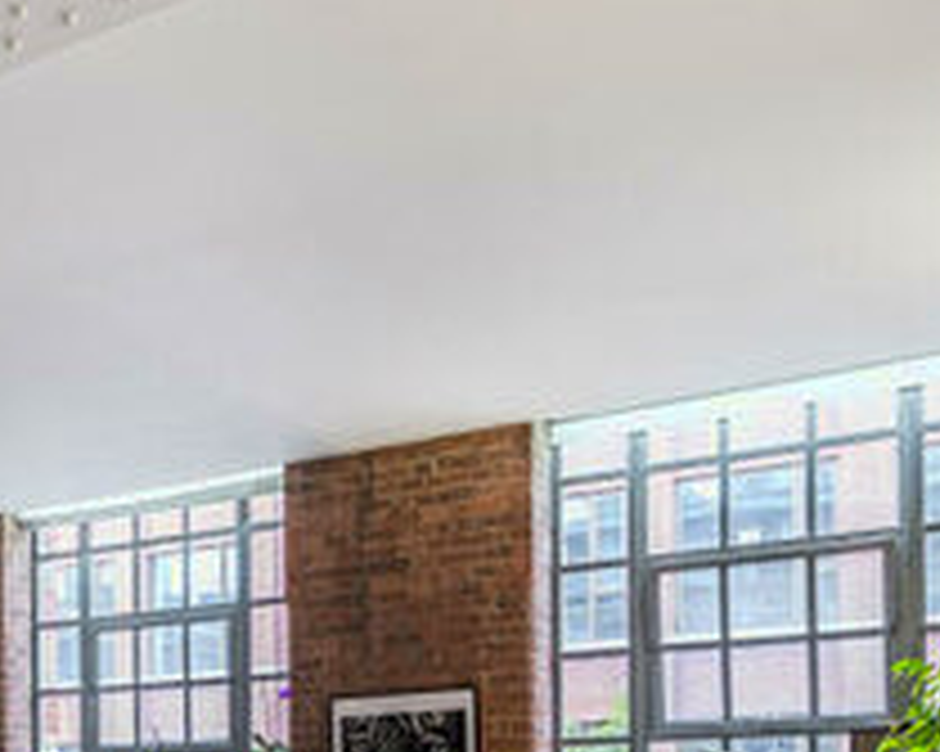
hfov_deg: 39.0
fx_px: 1224
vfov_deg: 31.0
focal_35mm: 44
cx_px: 90
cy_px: 790
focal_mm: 9.4
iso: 640
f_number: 5.6
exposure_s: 1/10
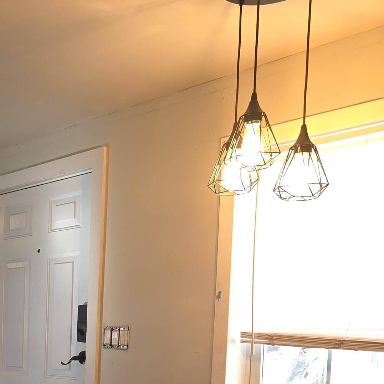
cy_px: 399
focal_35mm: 58
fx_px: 728
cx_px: -137
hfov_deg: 24.9
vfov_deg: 27.6
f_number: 1.7
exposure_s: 1/30
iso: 100
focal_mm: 6.3
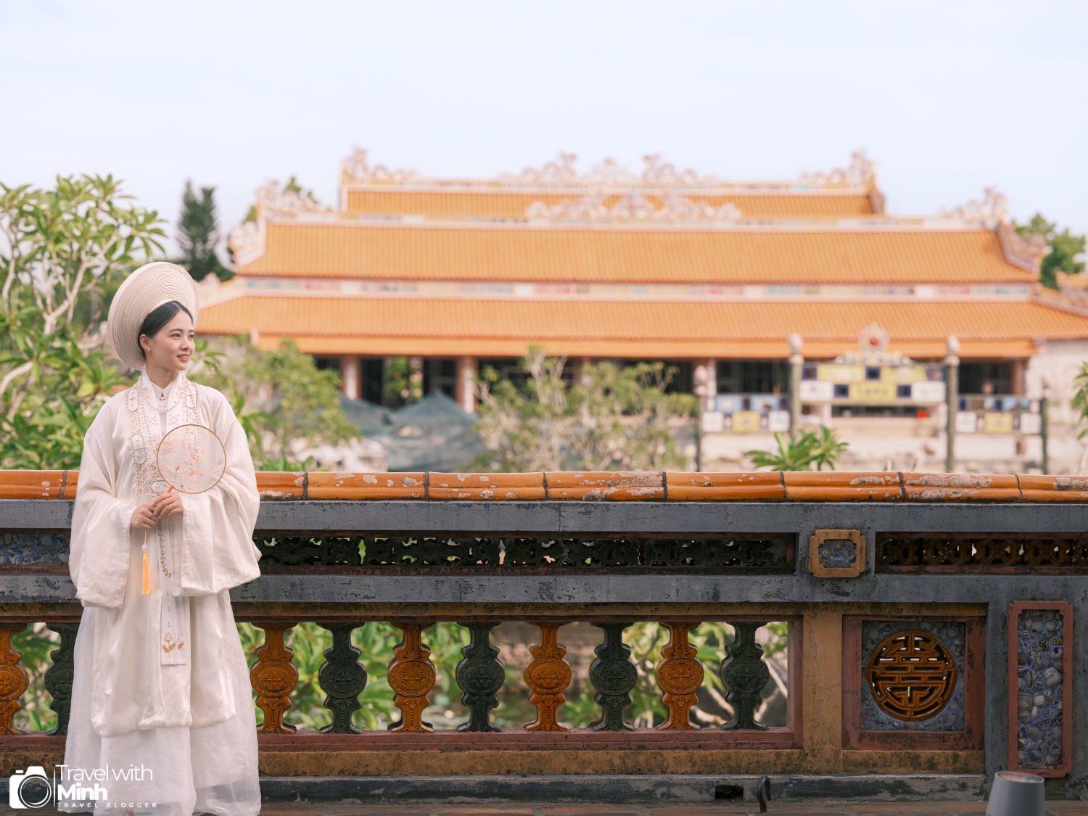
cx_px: 544
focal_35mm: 87
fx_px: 2734
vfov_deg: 17.0
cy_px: 408
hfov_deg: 22.5
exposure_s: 1/400
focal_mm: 110
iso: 200
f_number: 4.5
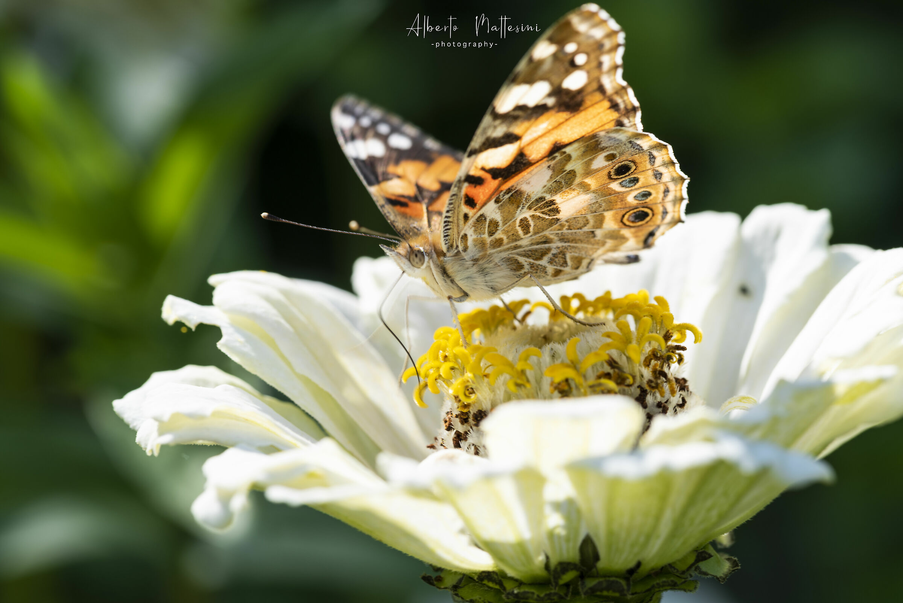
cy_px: 302
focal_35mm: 105
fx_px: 2635
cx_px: 452
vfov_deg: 13.1
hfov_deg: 19.4
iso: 64
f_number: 11
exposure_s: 1/60
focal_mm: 105
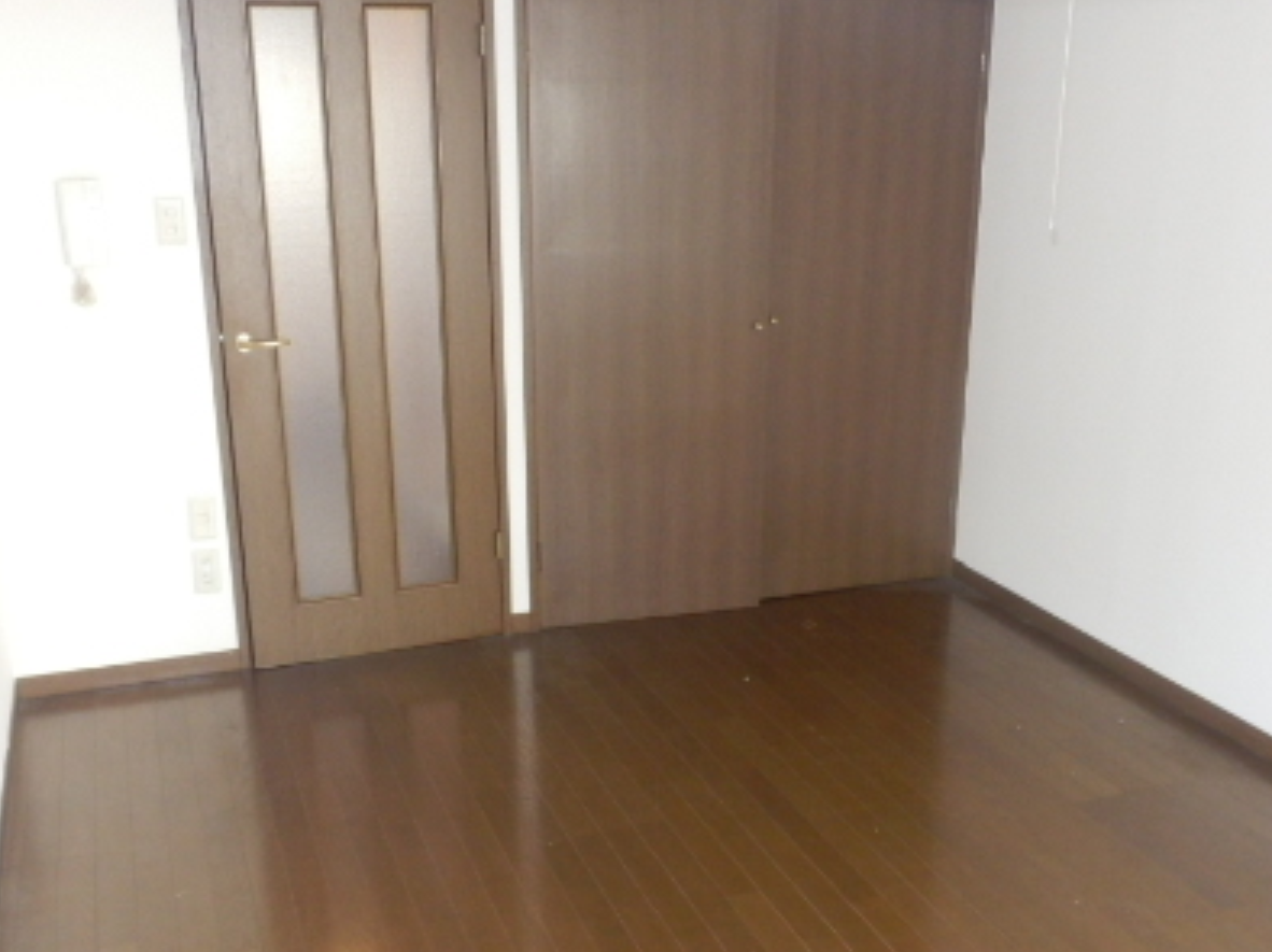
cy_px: 565
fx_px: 1432
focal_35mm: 39
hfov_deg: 47.9
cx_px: 655
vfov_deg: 36.7
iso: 400
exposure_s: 1/30
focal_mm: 4.2
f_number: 3
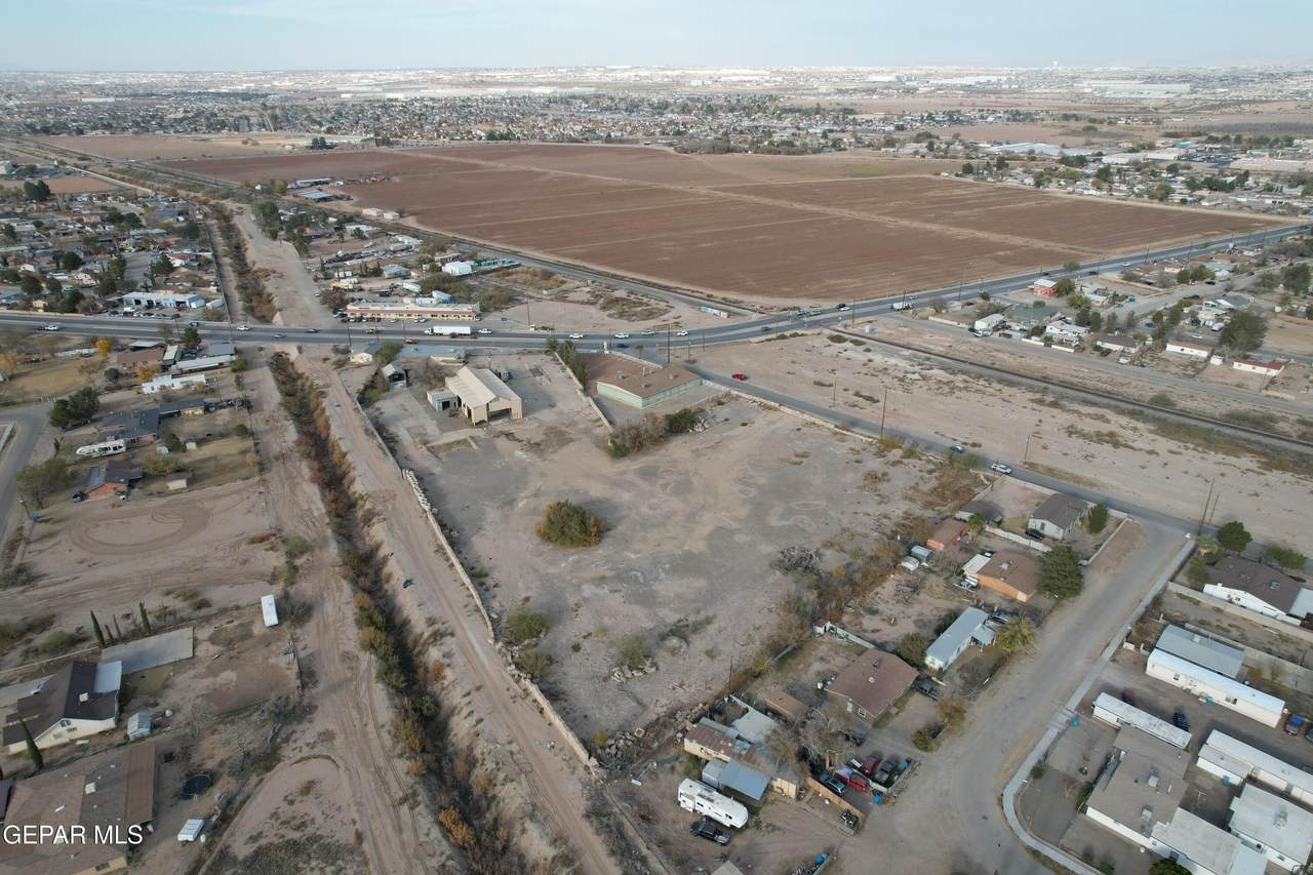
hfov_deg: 78.6
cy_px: 438
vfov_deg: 57.2
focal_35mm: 22
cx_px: 656
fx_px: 802
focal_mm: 8.38
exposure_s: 1/1500
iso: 140
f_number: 2.8
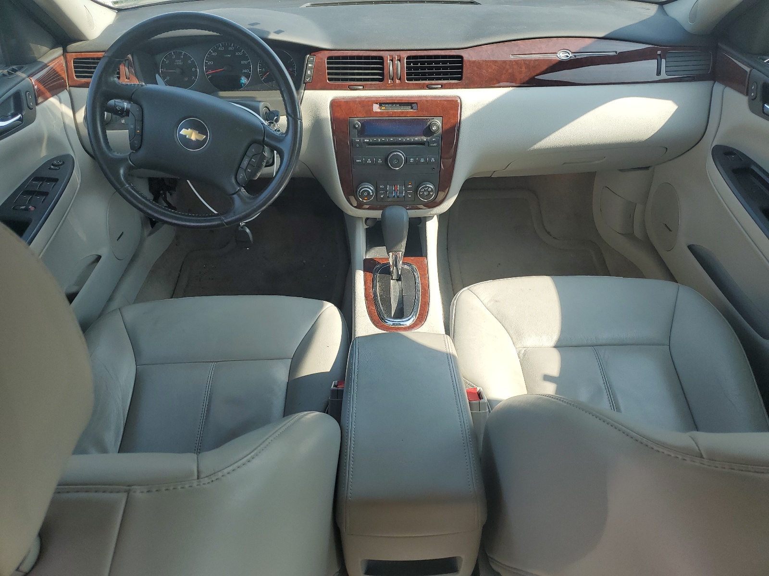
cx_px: 384
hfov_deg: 67.3
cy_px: 288
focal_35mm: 26
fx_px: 578
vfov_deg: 53.1
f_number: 1.5
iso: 50
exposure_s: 1/667
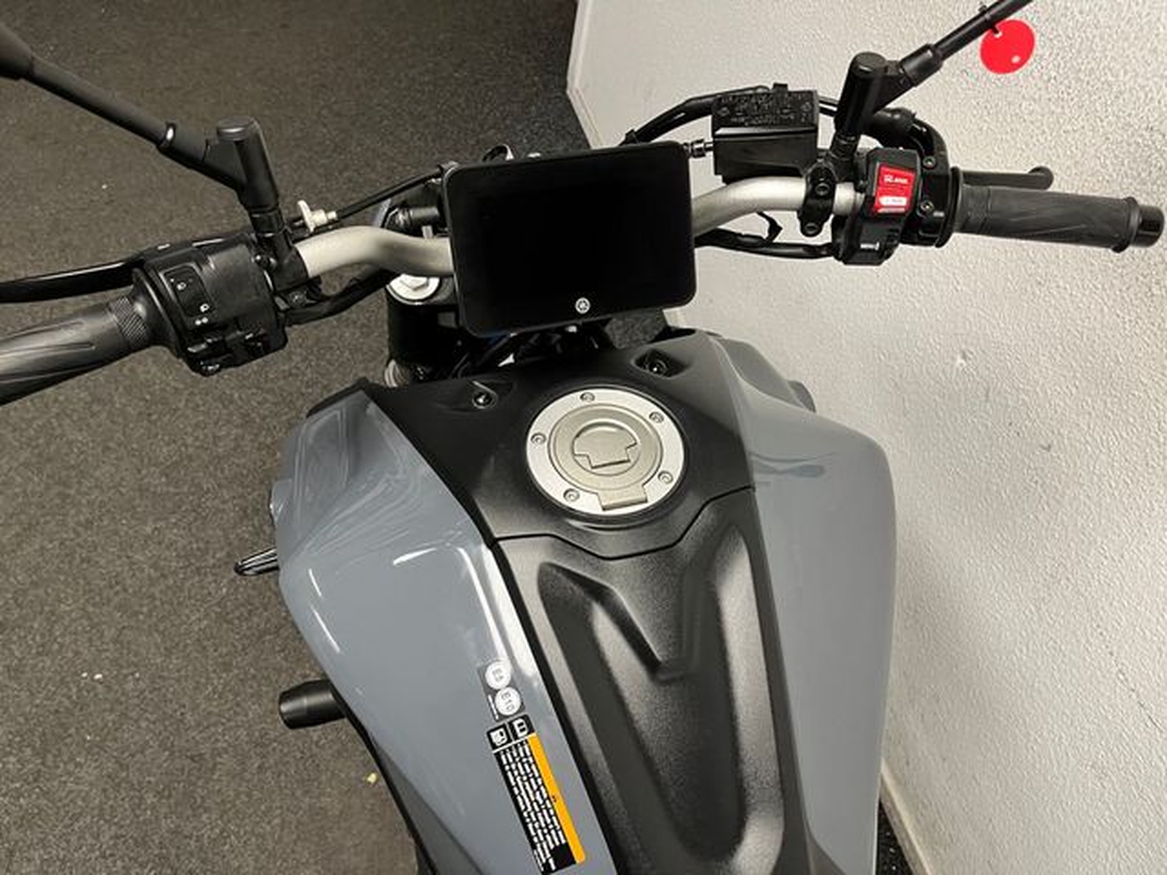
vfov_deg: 53.1
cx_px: 584
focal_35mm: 26
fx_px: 877
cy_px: 438
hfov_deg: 67.3
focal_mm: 5.1
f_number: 1.6
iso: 125
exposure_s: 1/50
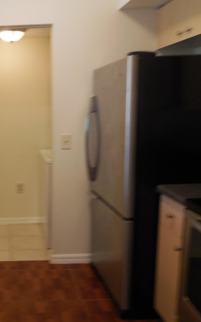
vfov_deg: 54.0
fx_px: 316
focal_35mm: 36
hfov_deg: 32.5
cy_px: 163
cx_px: 1
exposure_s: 1/30
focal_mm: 4.5
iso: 250
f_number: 3.1
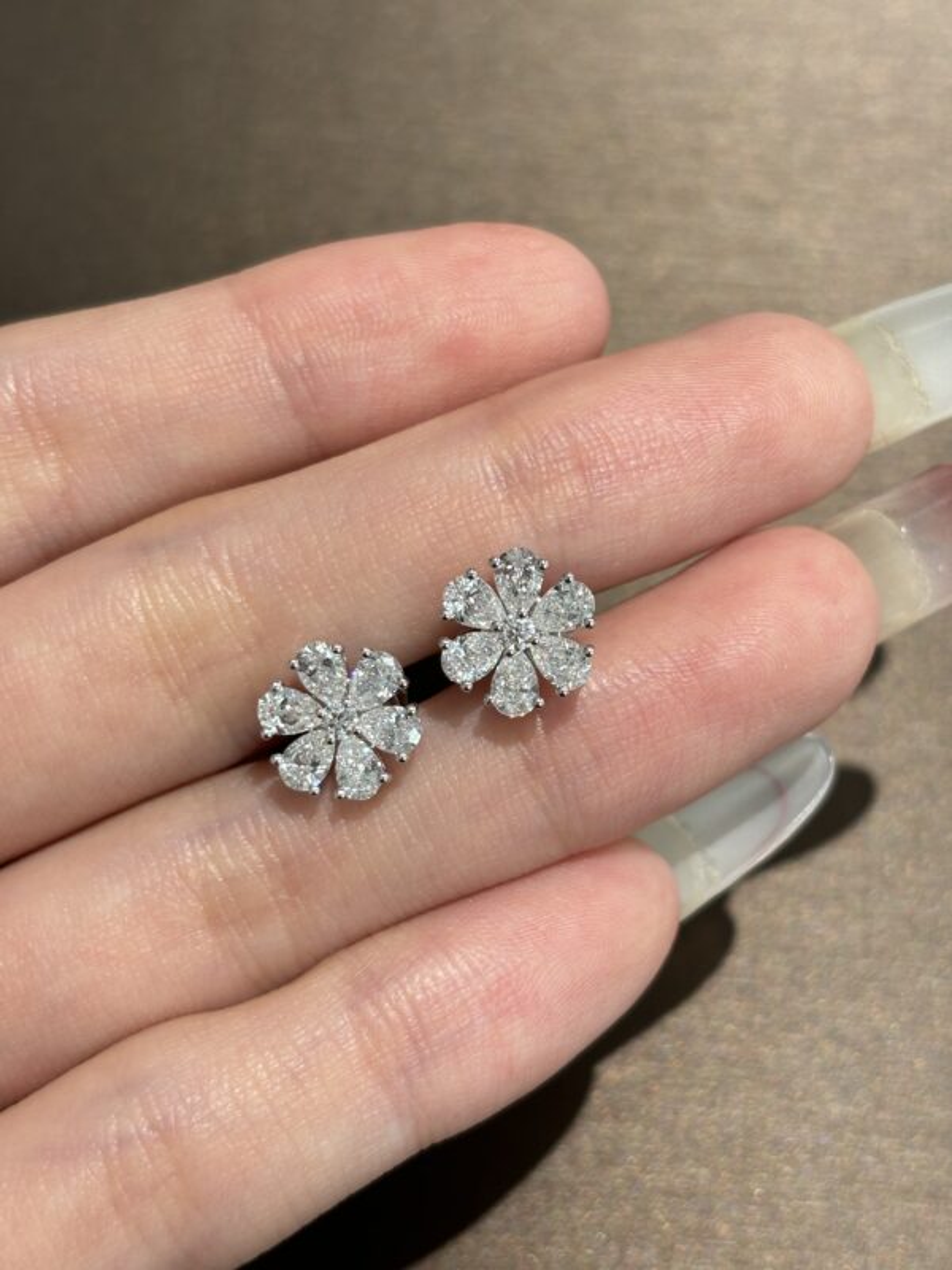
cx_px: 476
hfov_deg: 28.0
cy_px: 635
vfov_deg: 36.8
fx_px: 1907
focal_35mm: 52
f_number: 1.6
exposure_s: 1/100
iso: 25
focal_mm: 5.96
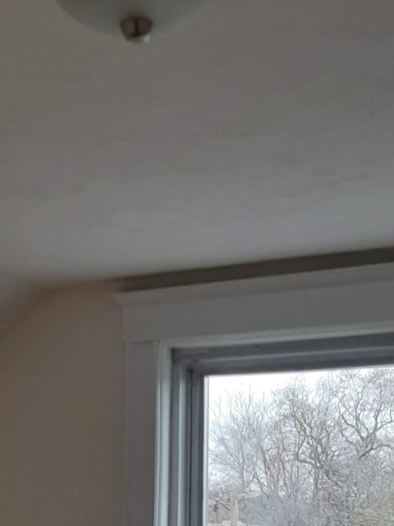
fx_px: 987
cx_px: 175
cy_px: 522
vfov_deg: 28.1
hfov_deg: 22.6
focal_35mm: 65
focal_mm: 3.93
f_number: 1.7
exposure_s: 1/100
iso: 40
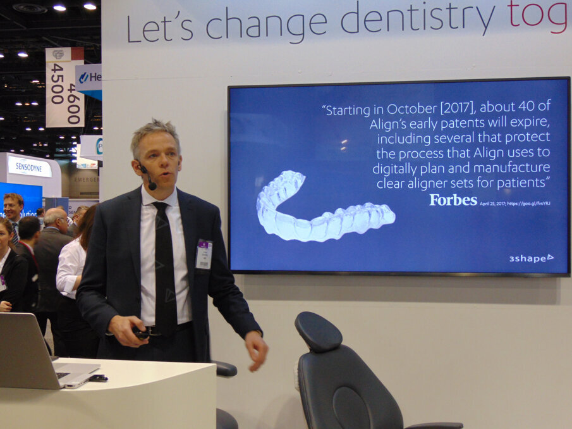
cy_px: 214
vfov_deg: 36.8
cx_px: 286
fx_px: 644
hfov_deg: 47.9
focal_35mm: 39
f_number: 3.3
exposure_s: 1/30
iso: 100
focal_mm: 6.9
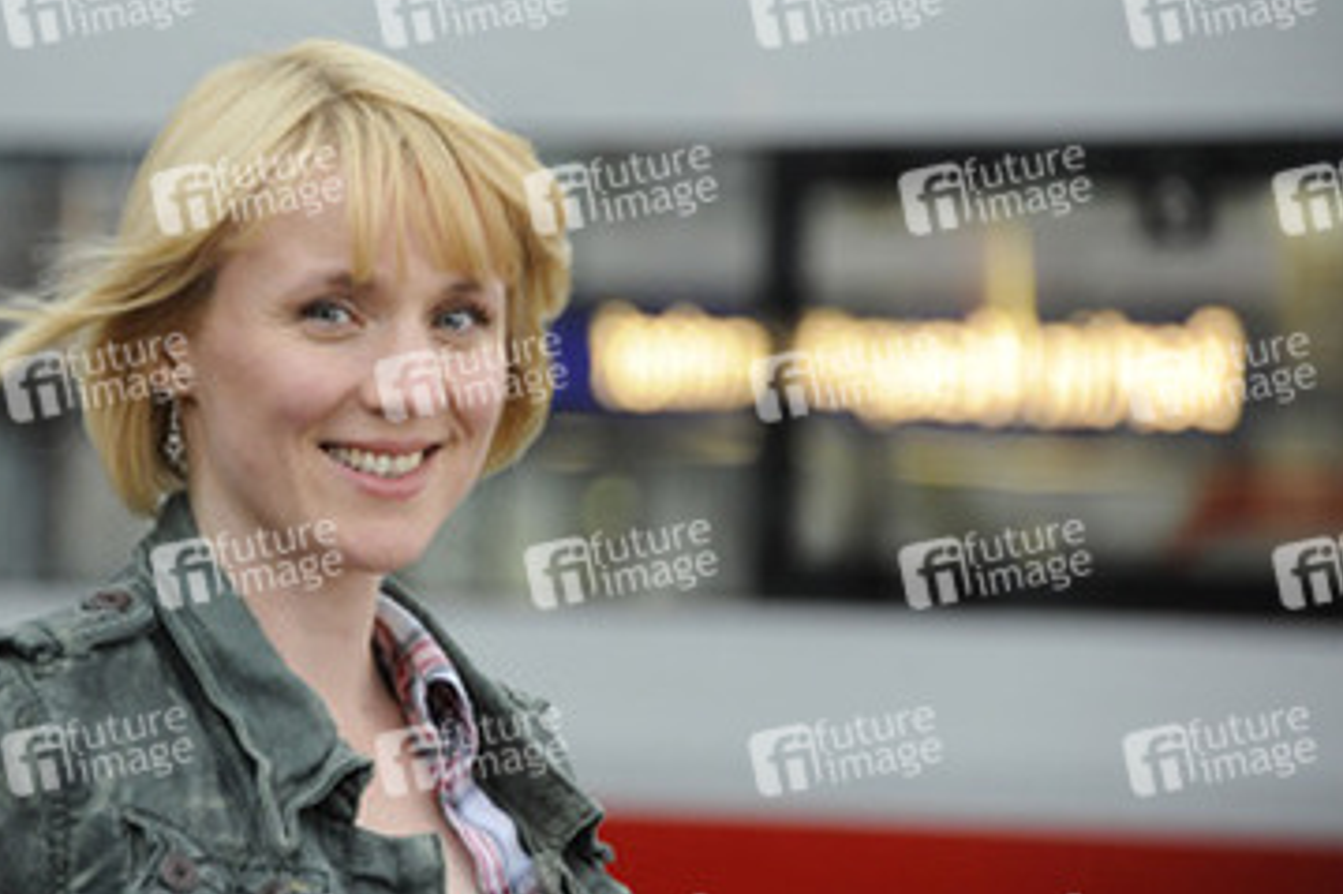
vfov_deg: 4.8
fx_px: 10776
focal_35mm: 289
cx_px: 522
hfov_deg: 7.1
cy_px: 471
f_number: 5.6
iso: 4000
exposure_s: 1/60
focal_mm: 230
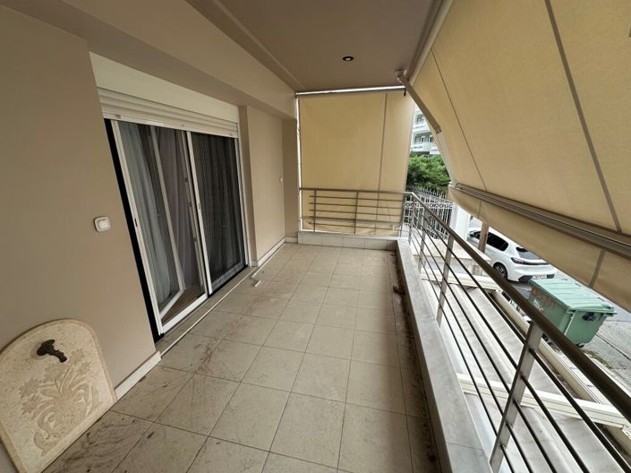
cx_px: 316
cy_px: 236
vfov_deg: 85.6
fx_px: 255
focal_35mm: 14
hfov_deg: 102.1
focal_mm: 2.22
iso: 64
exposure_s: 1/99
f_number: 2.2
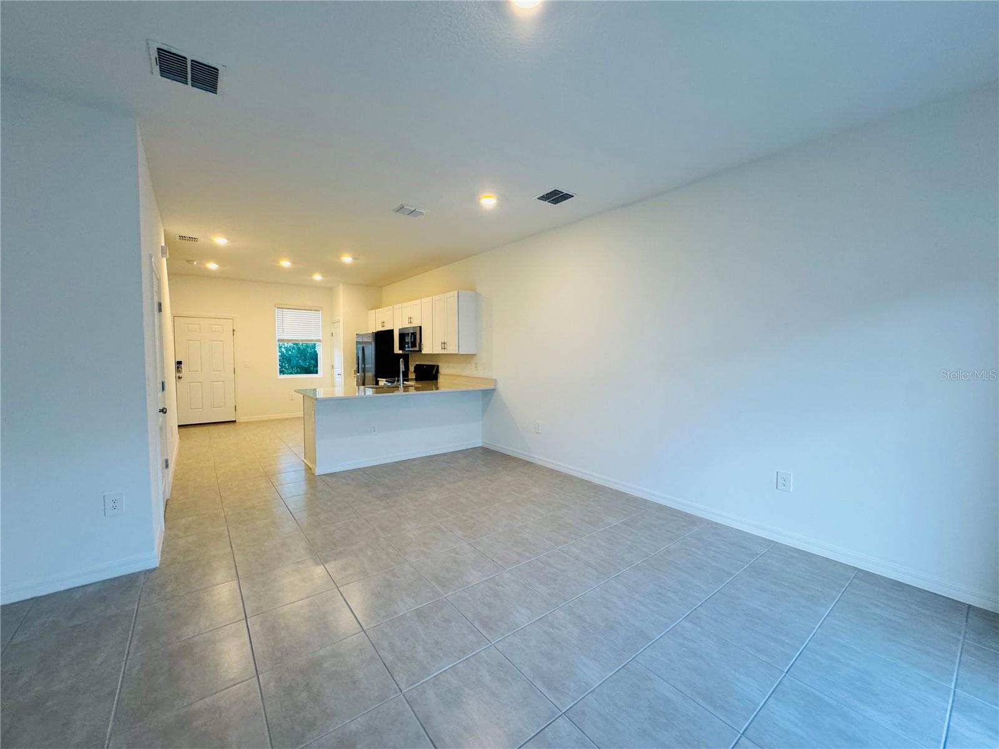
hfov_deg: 102.1
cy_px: 374
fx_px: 404
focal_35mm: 14
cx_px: 500
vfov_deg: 85.7
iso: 200
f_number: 2.2
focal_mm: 2.22
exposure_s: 1/120
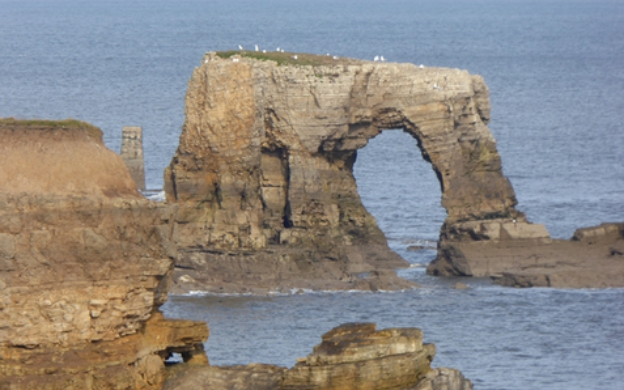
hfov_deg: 3.9
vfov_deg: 2.5
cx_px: 311
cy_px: 200
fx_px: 9063
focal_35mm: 533
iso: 100
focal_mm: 89.6
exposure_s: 1/250
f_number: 6
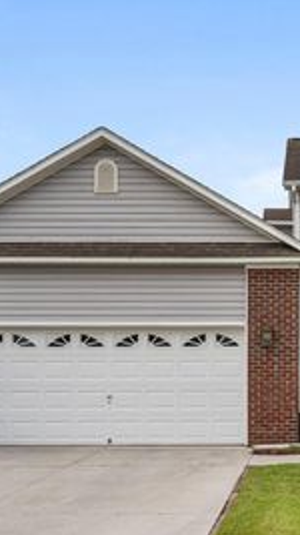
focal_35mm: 50
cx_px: 322
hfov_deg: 22.7
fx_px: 707
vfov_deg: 41.3
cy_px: 231
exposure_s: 1/400
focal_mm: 25.5
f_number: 7.1
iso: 160
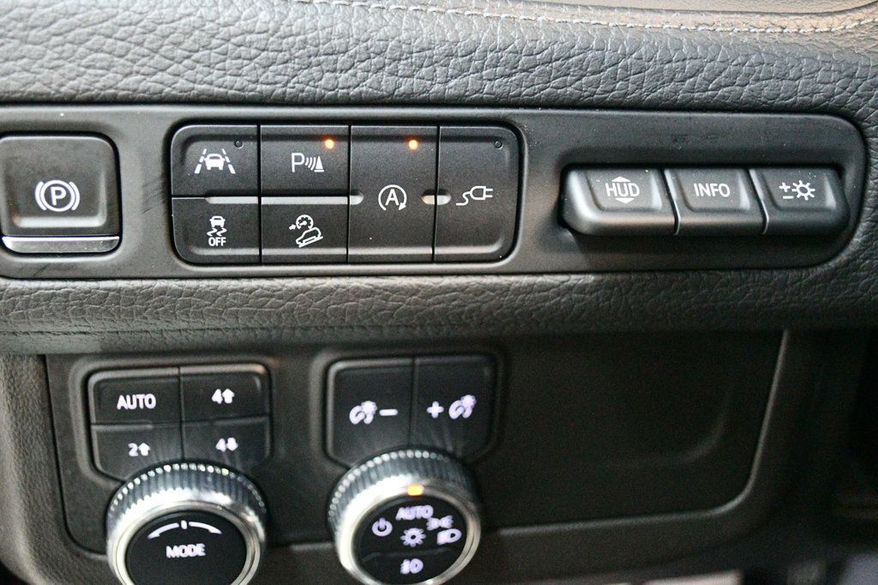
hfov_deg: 43.6
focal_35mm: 45
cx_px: 439
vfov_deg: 29.8
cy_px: 292
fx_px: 1097
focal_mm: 30
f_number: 4.5
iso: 12800
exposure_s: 1/50
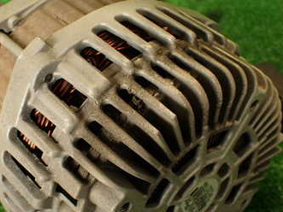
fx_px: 474
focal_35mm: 58
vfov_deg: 25.2
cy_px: 131
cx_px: 91
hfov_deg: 32.9
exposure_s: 1/40
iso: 200
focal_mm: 5.79
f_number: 2.4
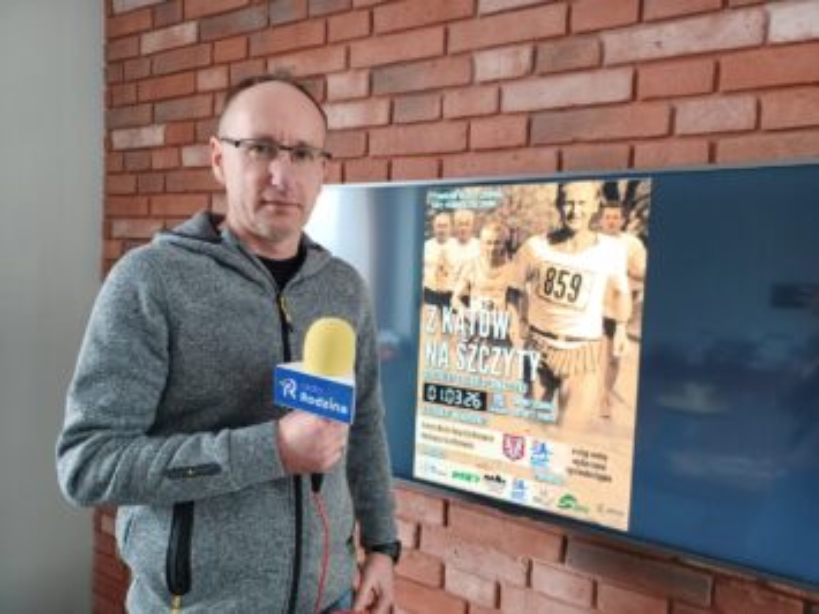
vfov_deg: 54.9
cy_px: 307
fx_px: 591
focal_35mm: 25
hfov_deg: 69.4
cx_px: 410
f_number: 1.8
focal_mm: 4.6
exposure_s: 1/33
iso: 250
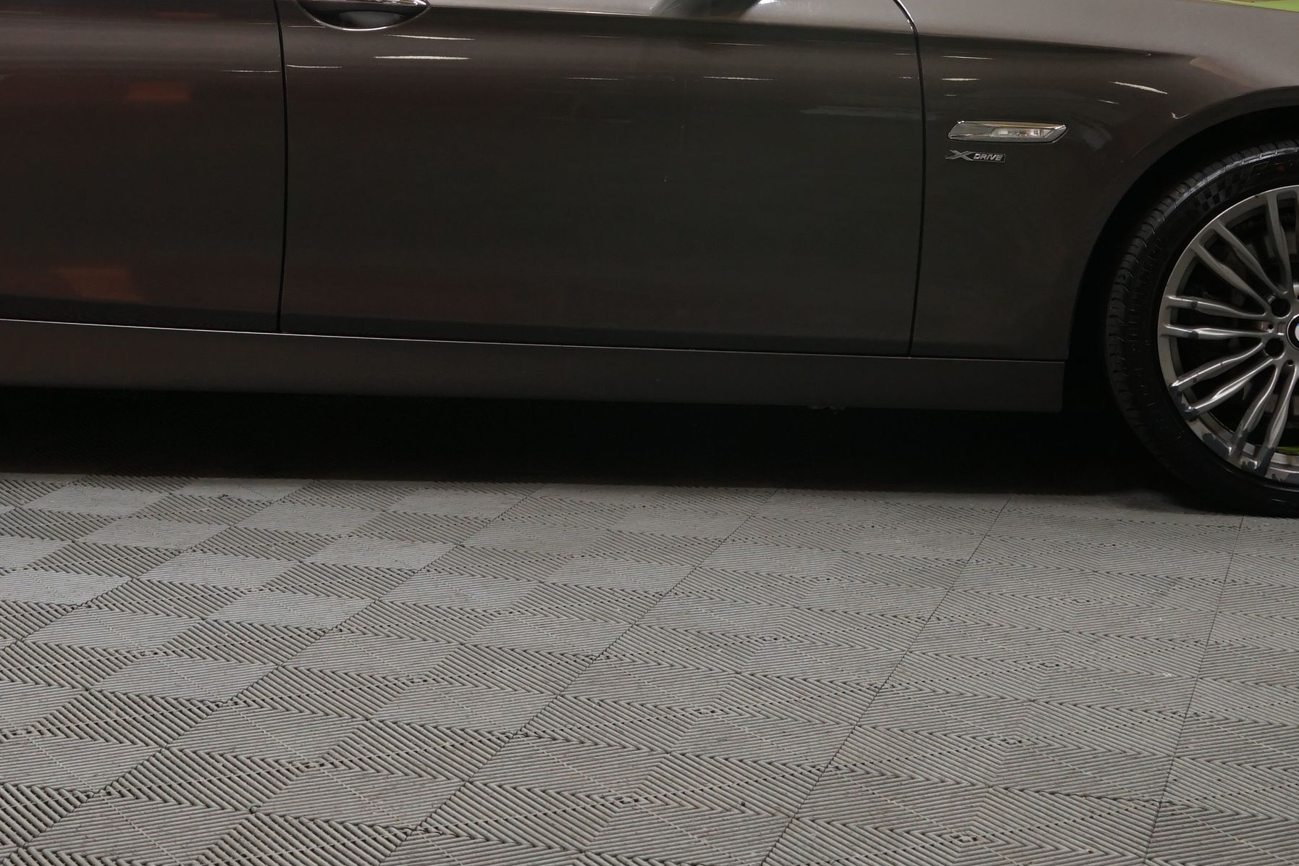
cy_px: -7
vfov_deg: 16.9
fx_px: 2850
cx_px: 405
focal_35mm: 79
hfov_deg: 25.5
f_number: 5.6
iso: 800
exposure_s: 1/20
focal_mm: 36
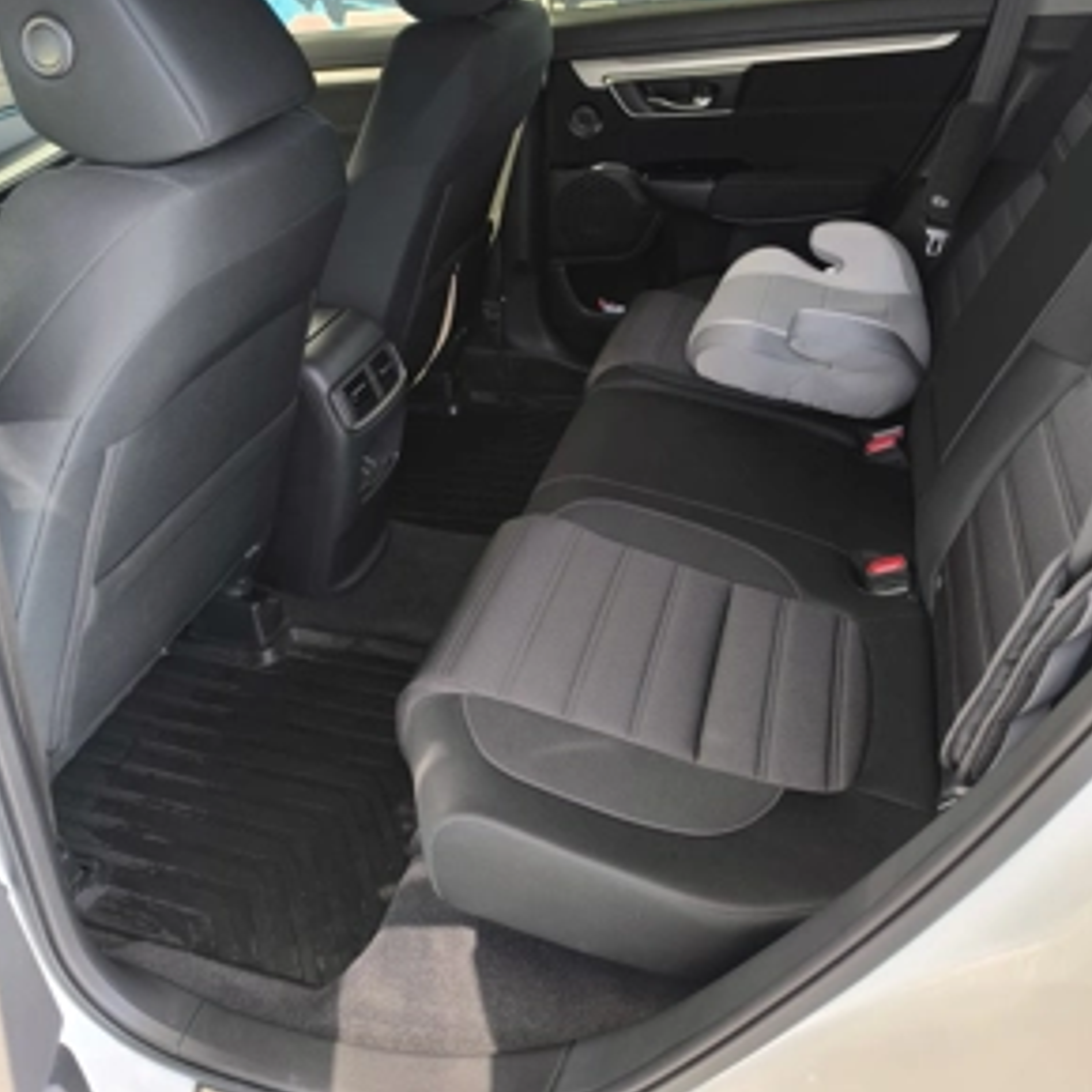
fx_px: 999
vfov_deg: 56.2
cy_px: 377
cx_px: 550
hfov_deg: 57.3
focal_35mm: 28
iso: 200
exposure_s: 1/100
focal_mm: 6.14
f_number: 1.65
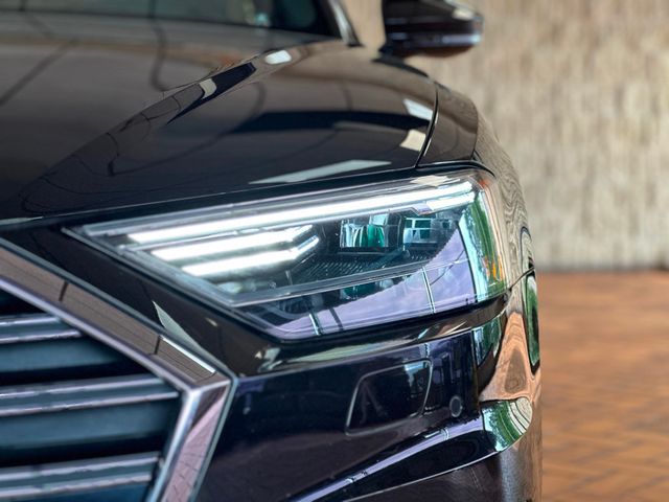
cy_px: 251
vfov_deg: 19.1
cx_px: 334
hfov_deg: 25.3
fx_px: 1488
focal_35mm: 77
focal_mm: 9
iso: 100
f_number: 2.8
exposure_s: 1/95
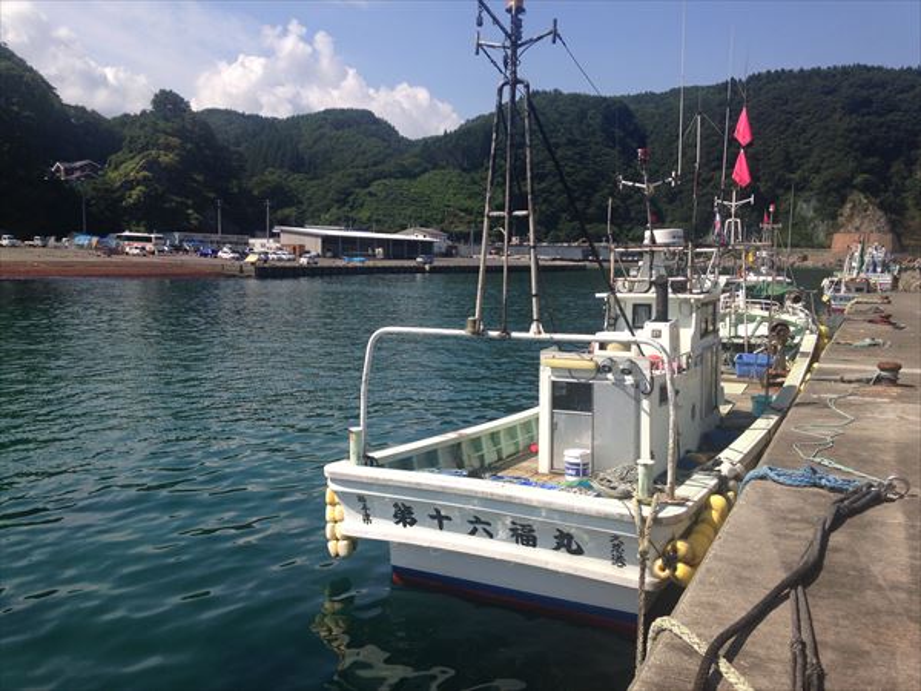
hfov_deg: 55.4
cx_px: 460
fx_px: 878
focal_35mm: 33
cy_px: 346
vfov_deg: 42.9
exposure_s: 1/1938
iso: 50
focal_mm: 4.12
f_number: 2.4
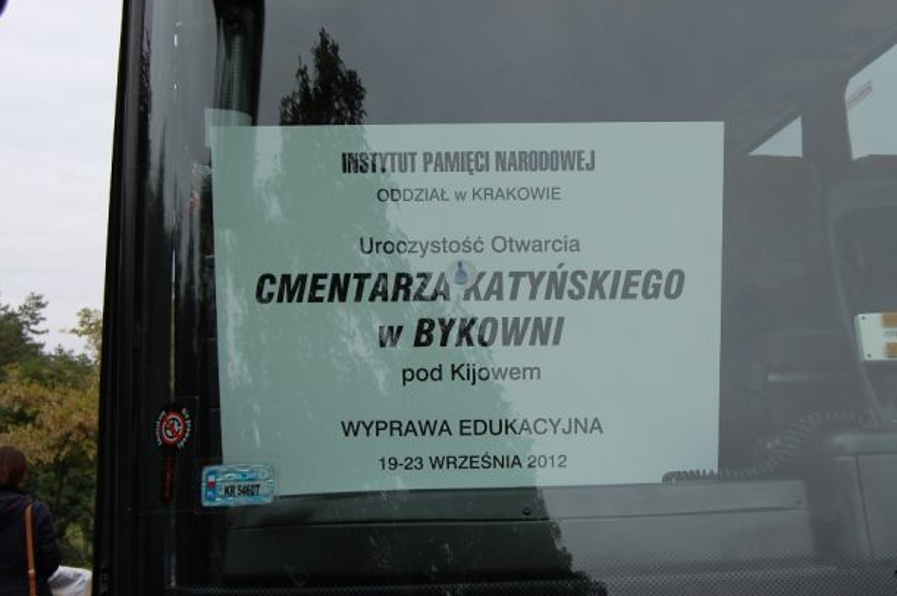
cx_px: 521
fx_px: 1369
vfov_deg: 24.6
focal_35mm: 55
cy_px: 305
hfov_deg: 36.2
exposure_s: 1/160
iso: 200
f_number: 6.3
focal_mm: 28
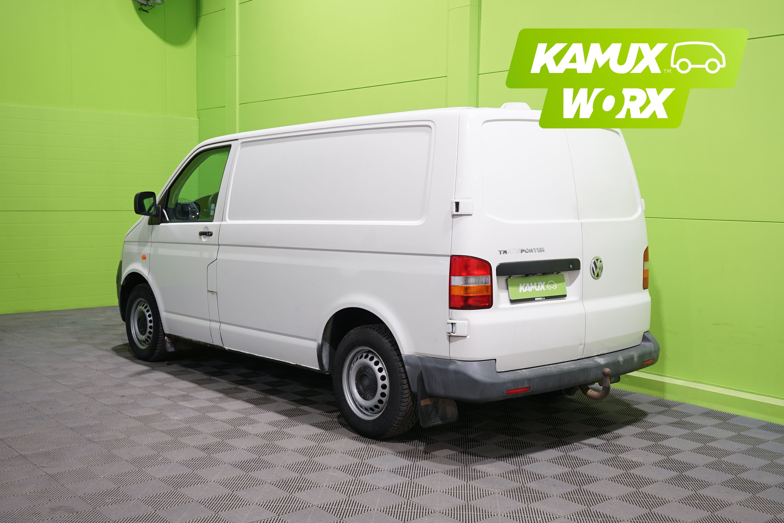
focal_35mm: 38
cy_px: 262
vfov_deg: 35.1
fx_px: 827
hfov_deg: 50.7
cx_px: 392
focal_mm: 38
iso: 320
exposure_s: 1/10
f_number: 6.3
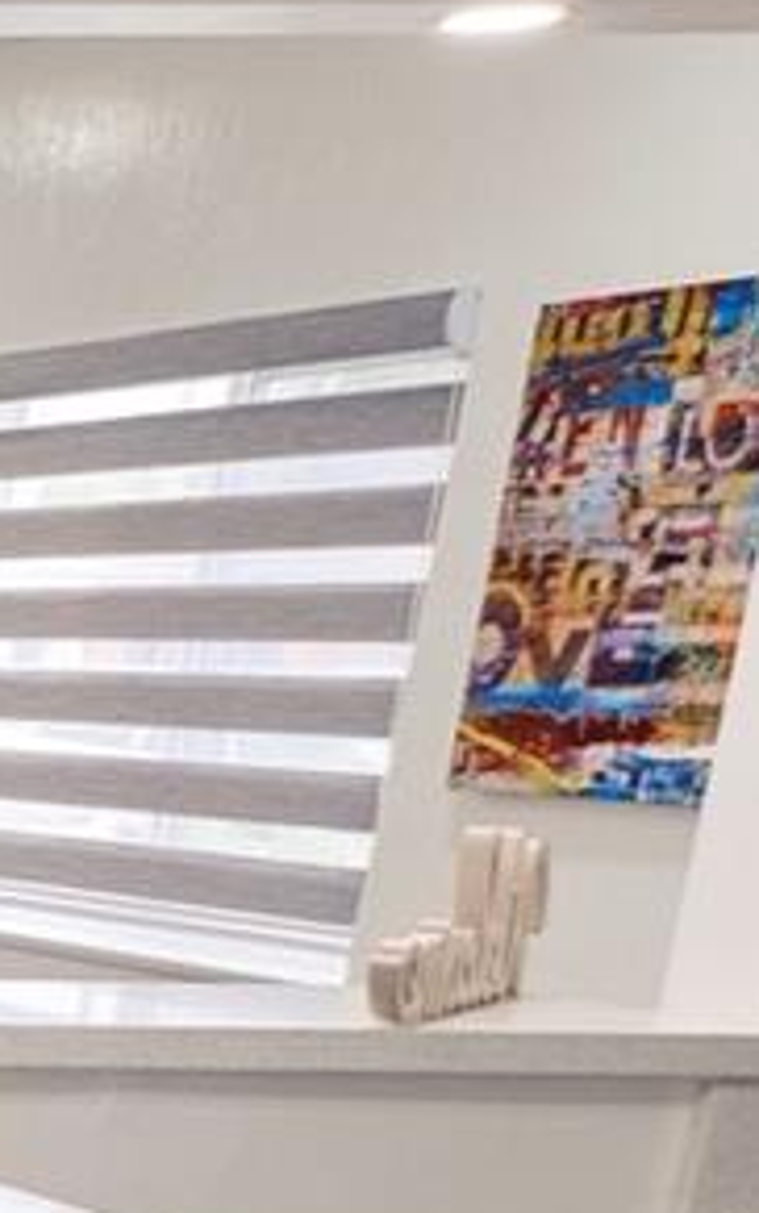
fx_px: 2779
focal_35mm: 84
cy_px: 1426
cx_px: -1952
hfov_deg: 9.2
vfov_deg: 22.8
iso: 800
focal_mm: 10
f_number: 4
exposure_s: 1/125
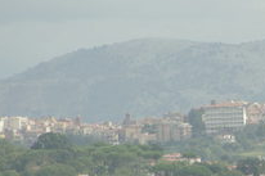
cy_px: 135
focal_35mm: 875
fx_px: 6436
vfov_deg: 1.6
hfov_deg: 2.4
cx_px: 381
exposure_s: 1/500
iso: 200
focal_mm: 200
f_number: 8
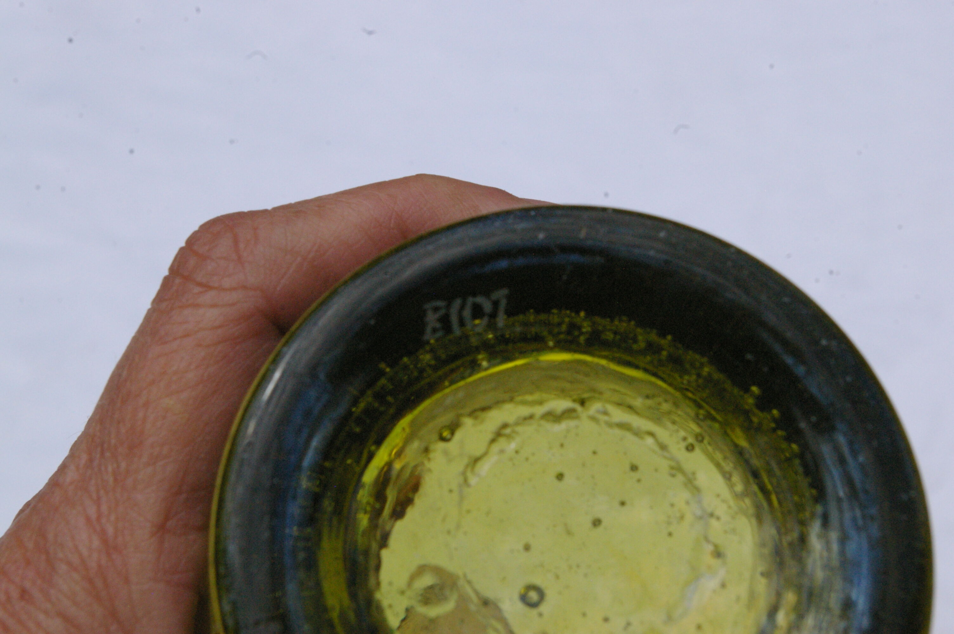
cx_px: 477
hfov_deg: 49.6
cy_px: 317
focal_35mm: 39
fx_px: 1033
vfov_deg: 34.1
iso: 1600
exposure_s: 1/1000
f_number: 11
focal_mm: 26
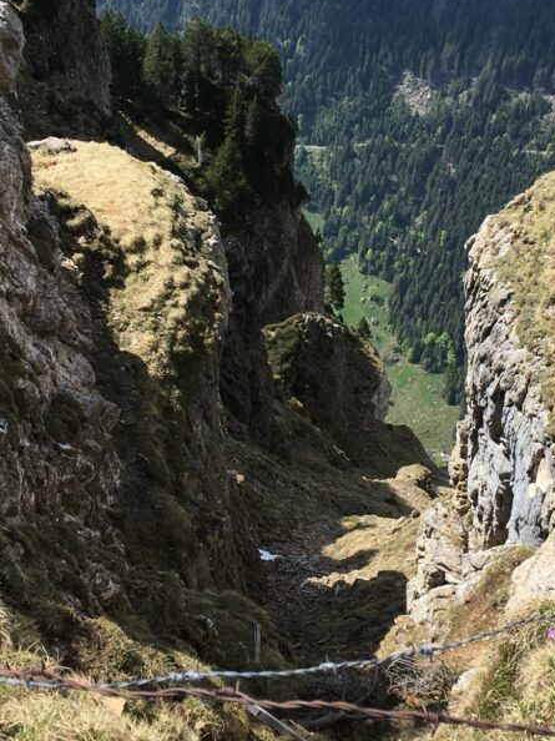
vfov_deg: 38.0
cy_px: 282
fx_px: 1070
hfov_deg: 29.1
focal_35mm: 50
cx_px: 299
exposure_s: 1/874
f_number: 2.2
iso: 25
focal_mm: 4.15
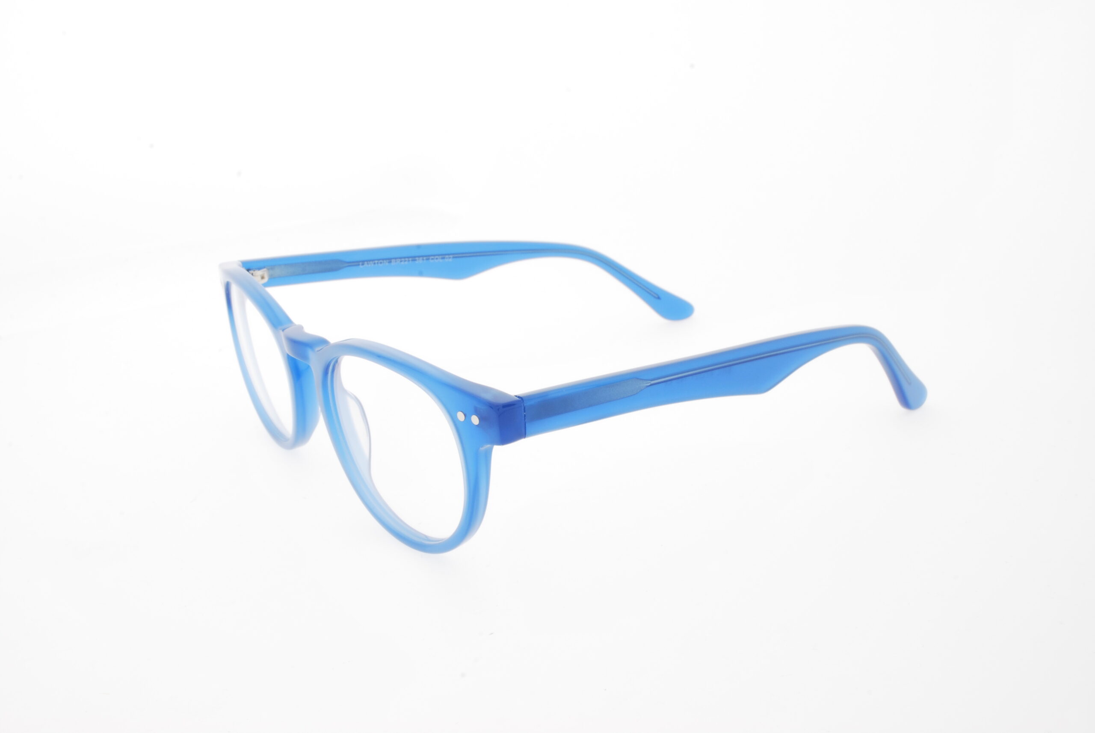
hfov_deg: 46.3
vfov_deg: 32.0
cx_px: 548
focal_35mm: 42
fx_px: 1279
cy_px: 366
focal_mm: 28
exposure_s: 1/13
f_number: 20
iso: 100
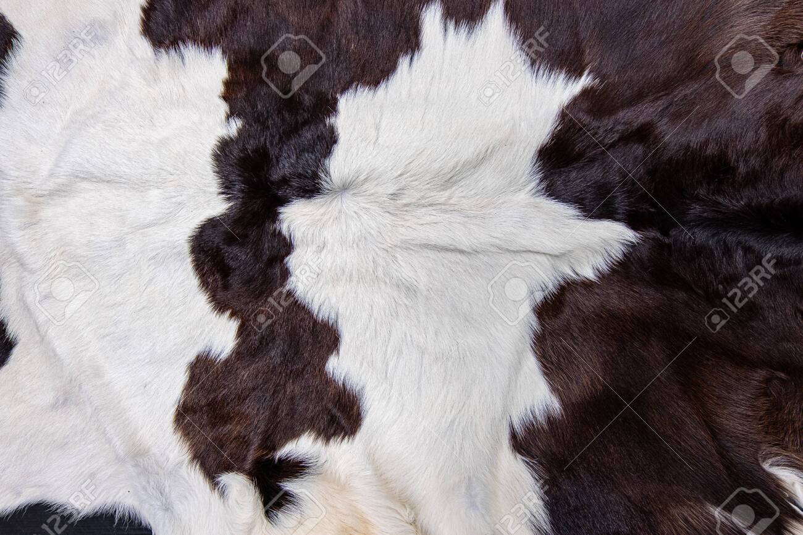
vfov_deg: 53.1
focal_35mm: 24
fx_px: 535
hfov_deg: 73.8
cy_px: 268
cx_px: 402
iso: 200
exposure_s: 1/500
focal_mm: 16
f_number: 4
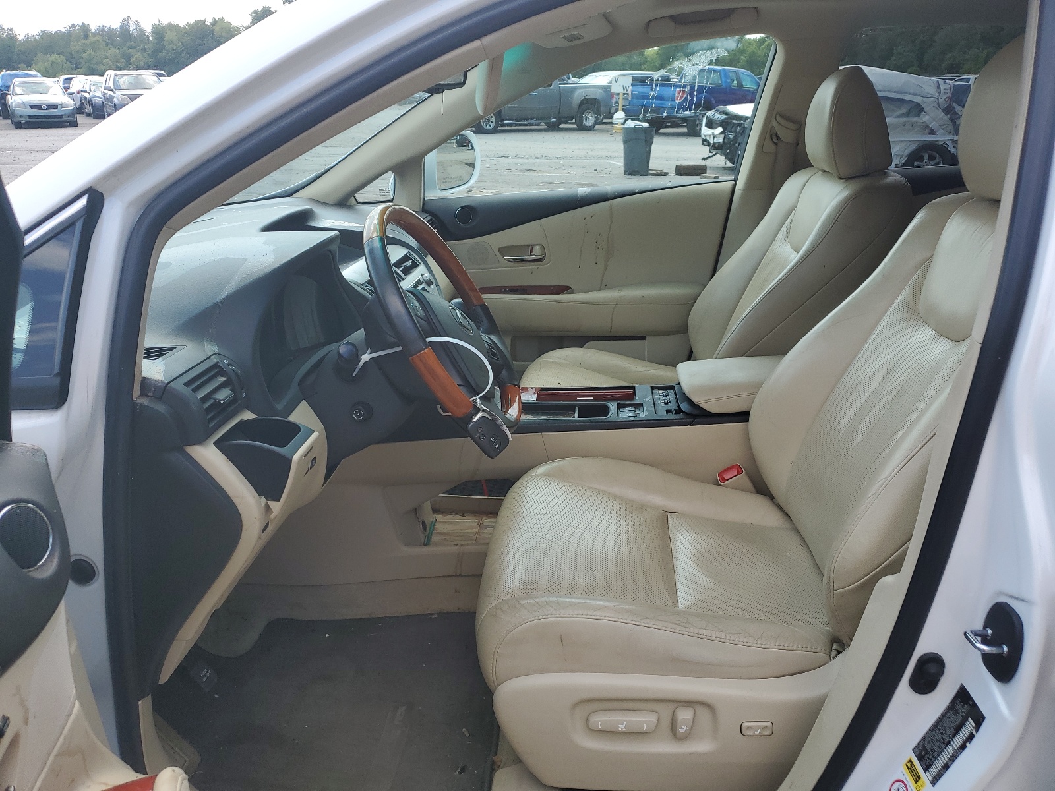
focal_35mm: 26
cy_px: 396
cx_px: 528
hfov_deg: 67.3
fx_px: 792
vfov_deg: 53.1
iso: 50
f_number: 1.5
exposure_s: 1/909
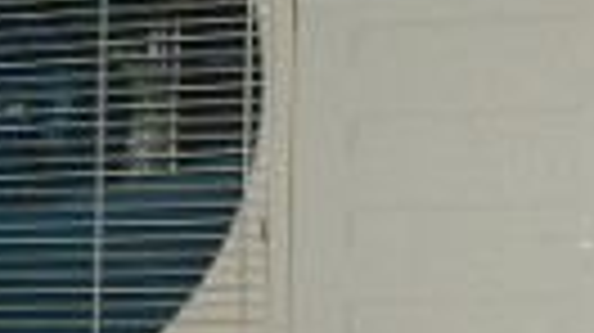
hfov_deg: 14.0
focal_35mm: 154
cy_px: 176
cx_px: 371
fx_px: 2424
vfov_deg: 7.9
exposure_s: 1/30
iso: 100
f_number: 2.8
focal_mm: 5.8
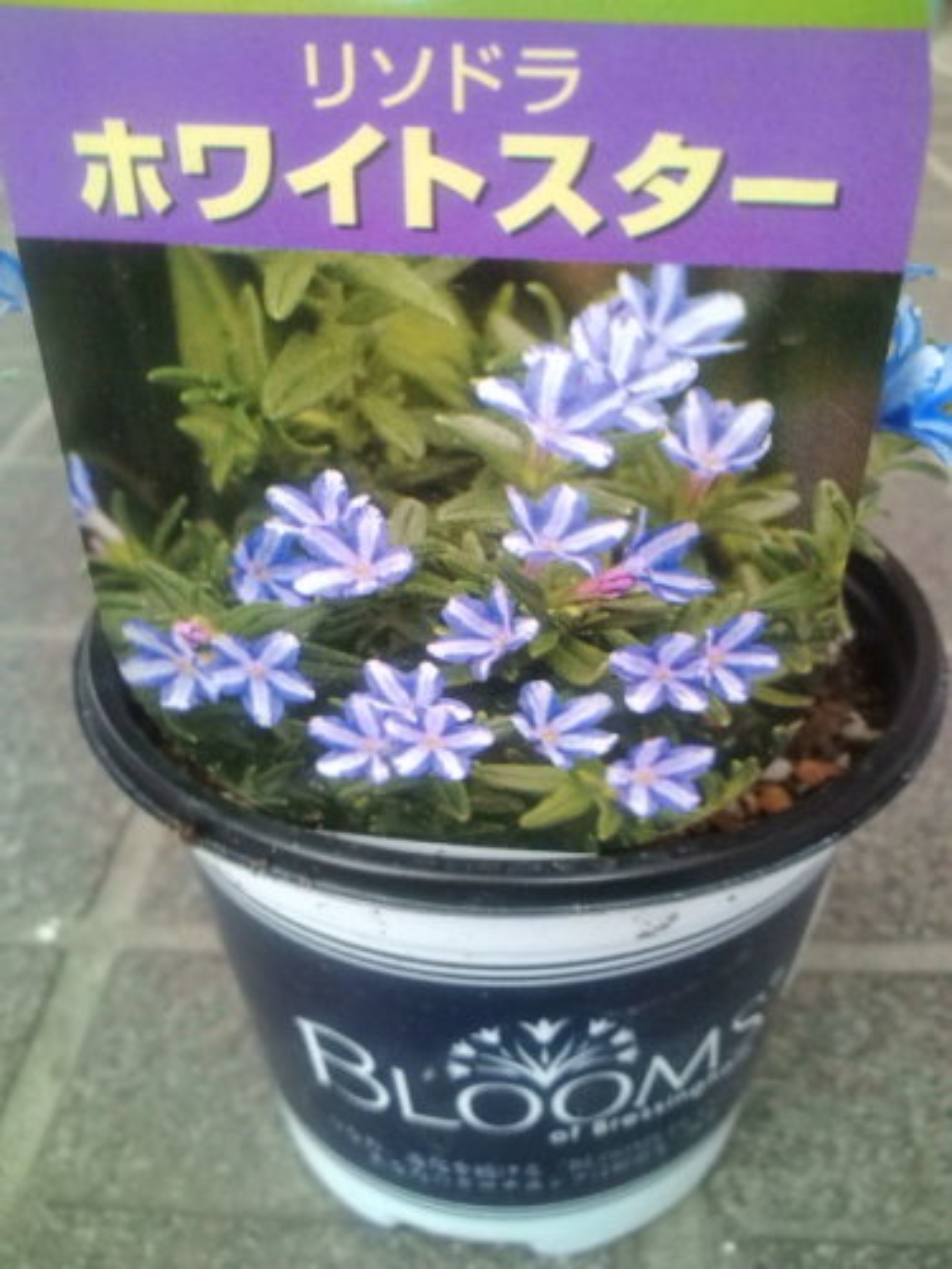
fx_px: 1173
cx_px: 476
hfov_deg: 44.2
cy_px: 634
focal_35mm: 32
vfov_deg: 56.8
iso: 93
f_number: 2.8
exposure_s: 1/15
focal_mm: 3.3
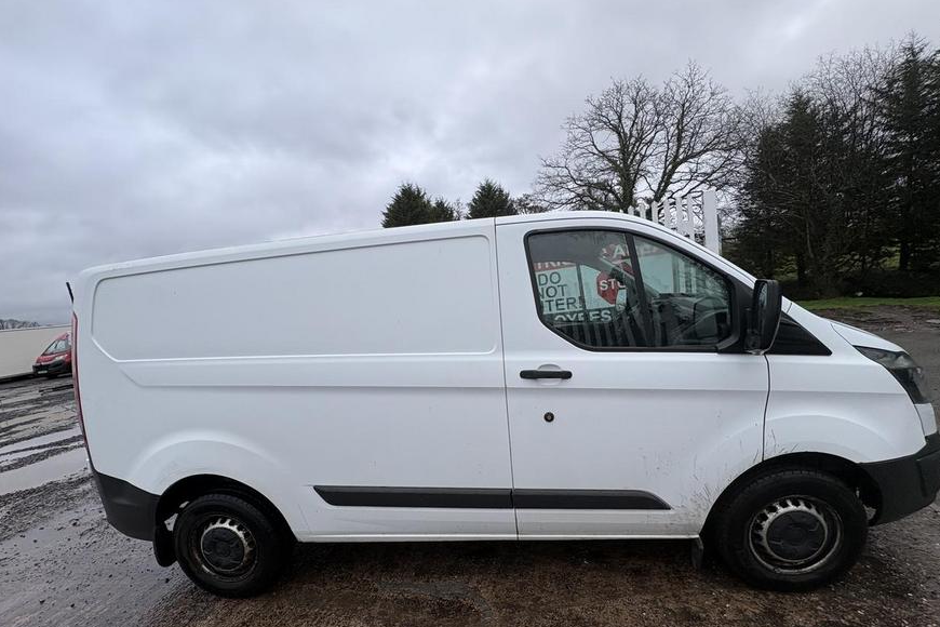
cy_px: 357
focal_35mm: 15
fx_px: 392
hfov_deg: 100.4
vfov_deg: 76.9
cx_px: 481
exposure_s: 1/727
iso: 40
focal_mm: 2.22
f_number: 2.2
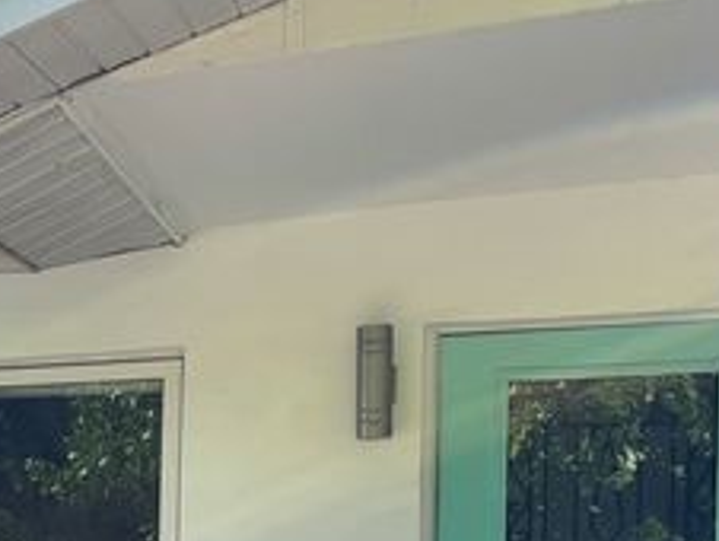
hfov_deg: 32.8
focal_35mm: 53
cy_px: 543
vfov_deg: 26.1
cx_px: -19
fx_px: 1102
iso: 80
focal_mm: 6.76
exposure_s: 1/1524
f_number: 1.78
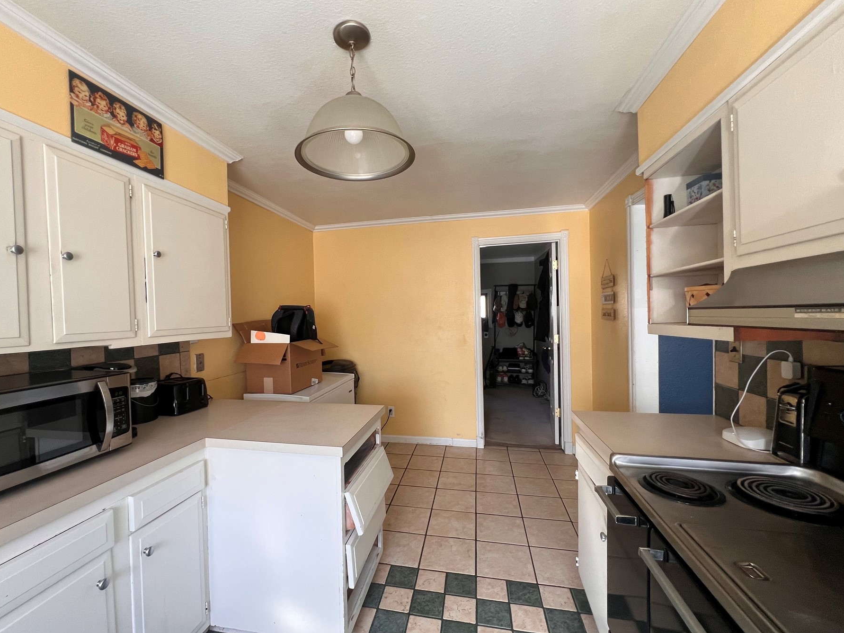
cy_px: 322
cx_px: 396
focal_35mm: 14
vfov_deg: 85.7
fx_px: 341
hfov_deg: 101.9
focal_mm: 1.57
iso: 160
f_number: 1.8
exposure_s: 1/99
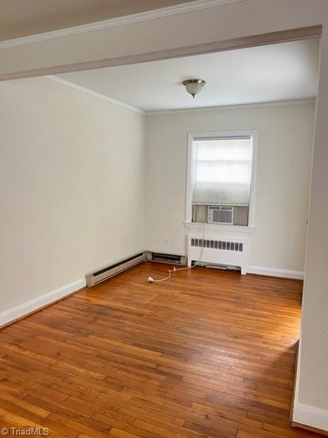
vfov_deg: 67.3
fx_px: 328
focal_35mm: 26
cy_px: 219
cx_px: 164
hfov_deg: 53.1
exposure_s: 1/40
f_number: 1.5
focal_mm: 5.7
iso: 500
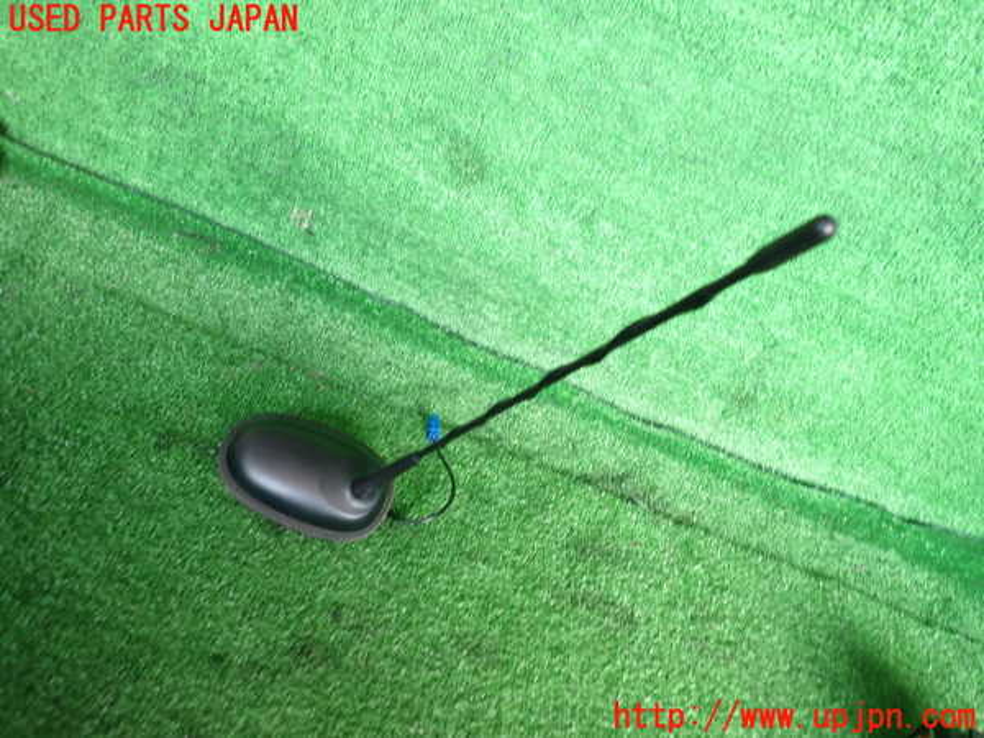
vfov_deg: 54.9
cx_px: 492
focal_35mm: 25
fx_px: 711
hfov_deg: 69.4
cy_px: 369
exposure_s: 1/40
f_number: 2
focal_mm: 4.5
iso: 200
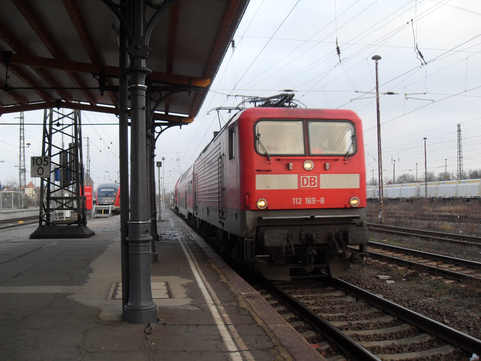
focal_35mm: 34
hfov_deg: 54.0
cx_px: 240
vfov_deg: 41.8
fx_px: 472
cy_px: 180
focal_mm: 6.3
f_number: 2.8
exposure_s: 1/180
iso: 80
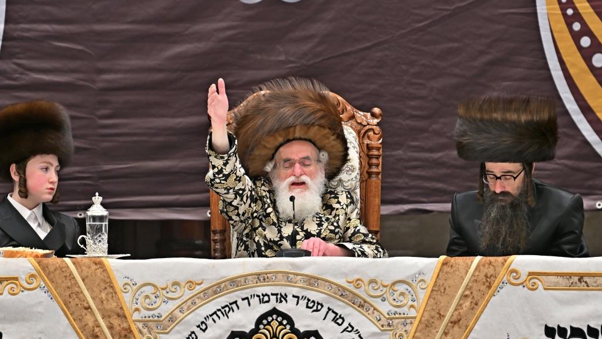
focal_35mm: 315
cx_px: 301
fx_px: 5028
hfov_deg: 6.9
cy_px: 159
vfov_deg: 3.9
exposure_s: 1/320
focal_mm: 200
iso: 200
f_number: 2.8
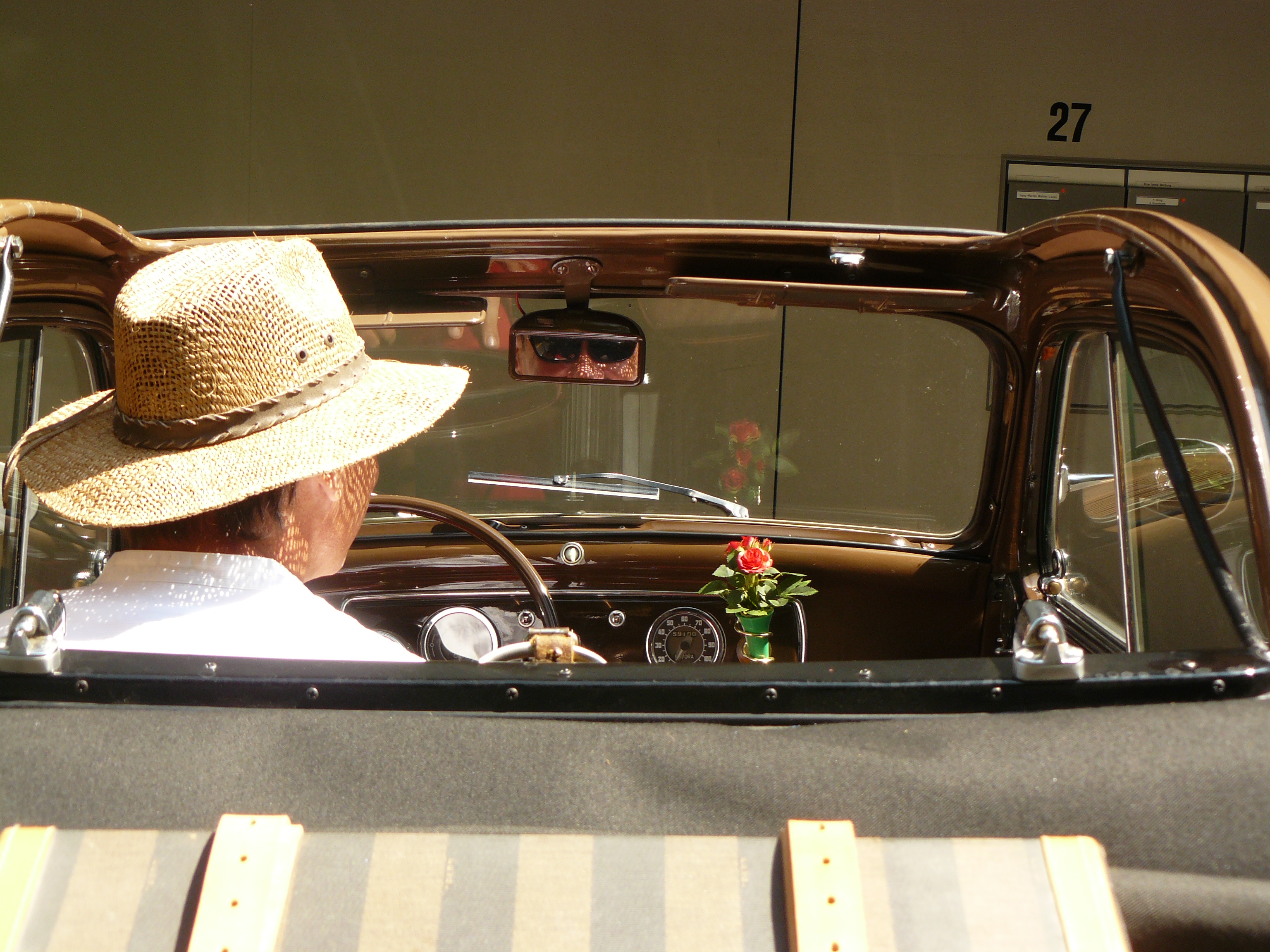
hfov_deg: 31.7
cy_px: 476
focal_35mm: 61
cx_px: 635
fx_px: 2238
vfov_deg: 24.0
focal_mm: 10.2
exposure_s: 1/200
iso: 100
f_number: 4
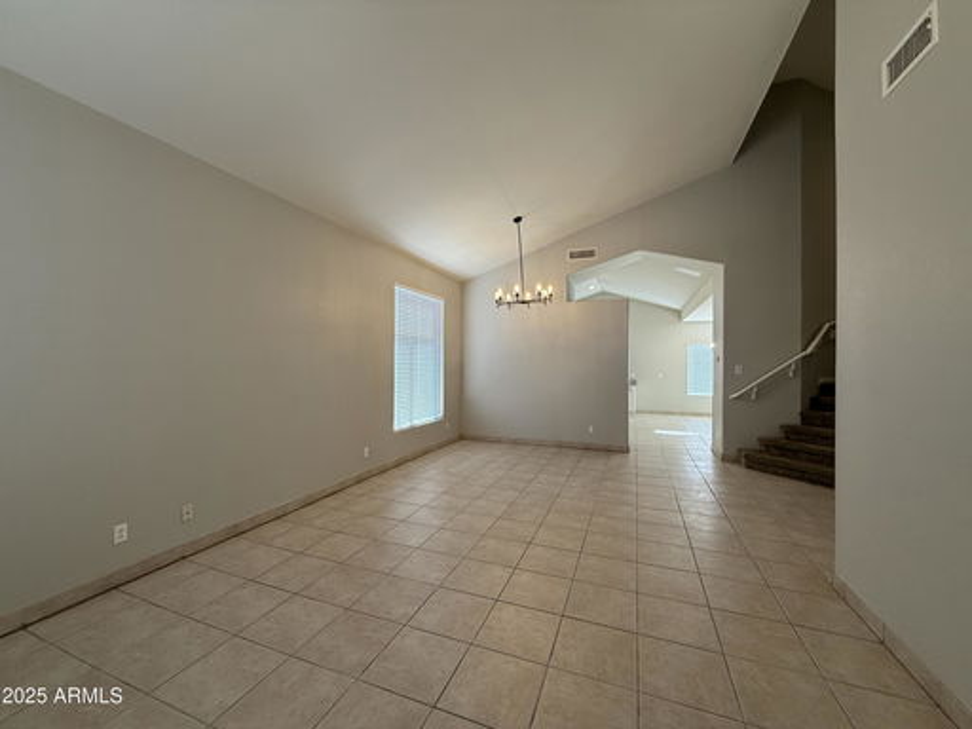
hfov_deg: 102.1
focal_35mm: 14
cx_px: 486
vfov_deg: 85.7
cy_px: 364
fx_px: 393
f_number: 2.2
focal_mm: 2.22
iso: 80
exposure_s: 1/120
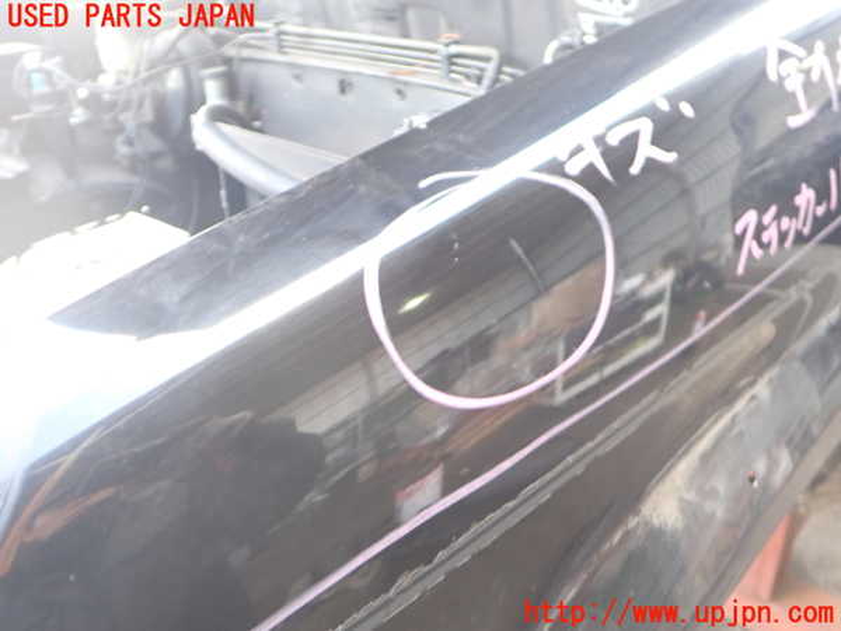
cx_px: 420
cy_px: 316
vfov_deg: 46.8
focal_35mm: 30
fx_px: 729
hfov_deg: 60.0
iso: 200
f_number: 2.3
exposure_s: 1/30
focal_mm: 5.4
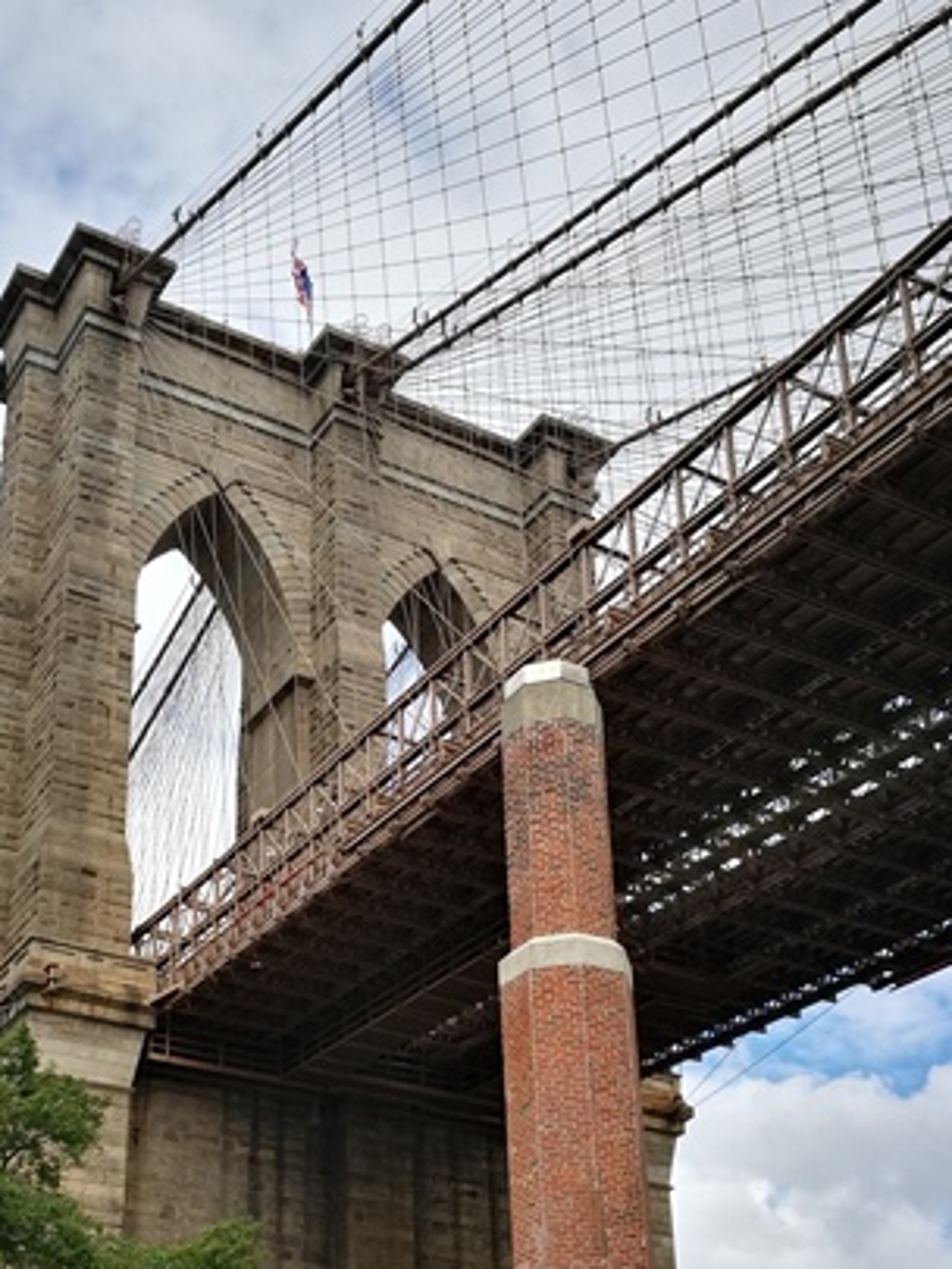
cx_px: 348
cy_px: 996
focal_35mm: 48
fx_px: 1759
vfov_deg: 38.3
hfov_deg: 30.1
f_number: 2.2
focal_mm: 4.5
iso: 50
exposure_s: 1/702
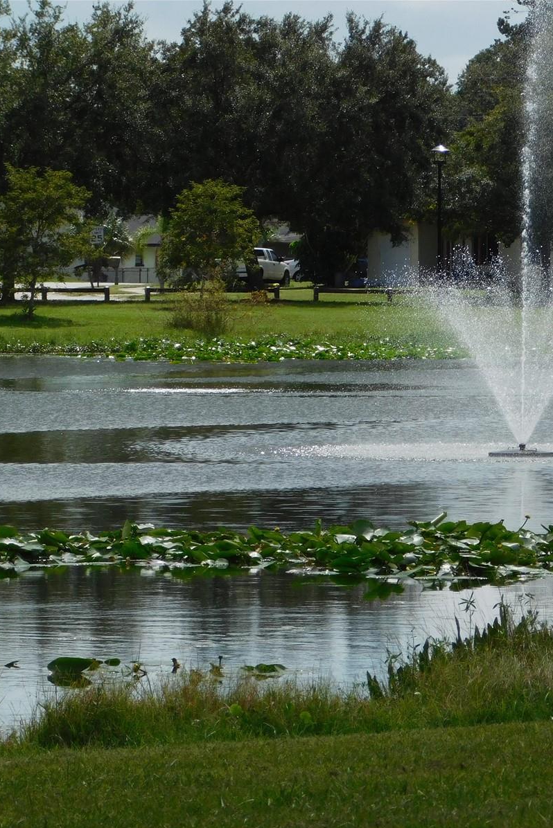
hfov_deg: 4.9
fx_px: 6470
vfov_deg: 7.3
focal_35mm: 281
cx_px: 480
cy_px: 415
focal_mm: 35.9
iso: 125
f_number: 5.4
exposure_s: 1/1000
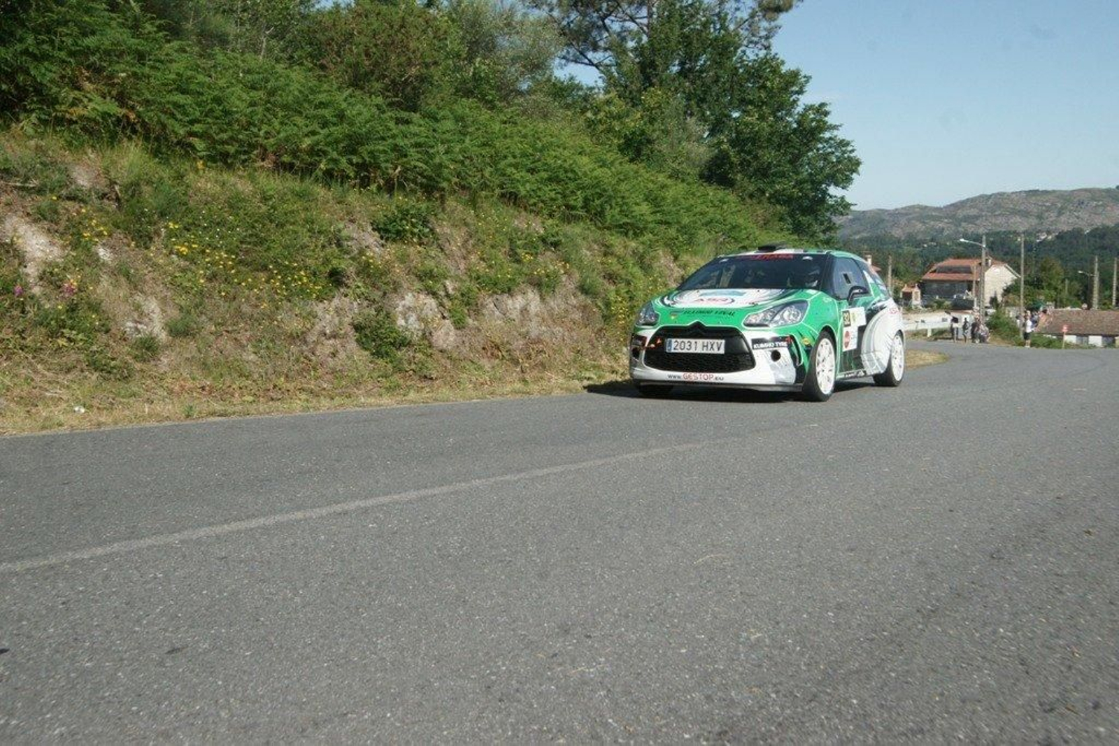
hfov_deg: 54.4
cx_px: 560
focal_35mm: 35
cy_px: 373
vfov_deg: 37.9
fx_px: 1088
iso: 800
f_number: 10
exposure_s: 1/1250
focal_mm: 35
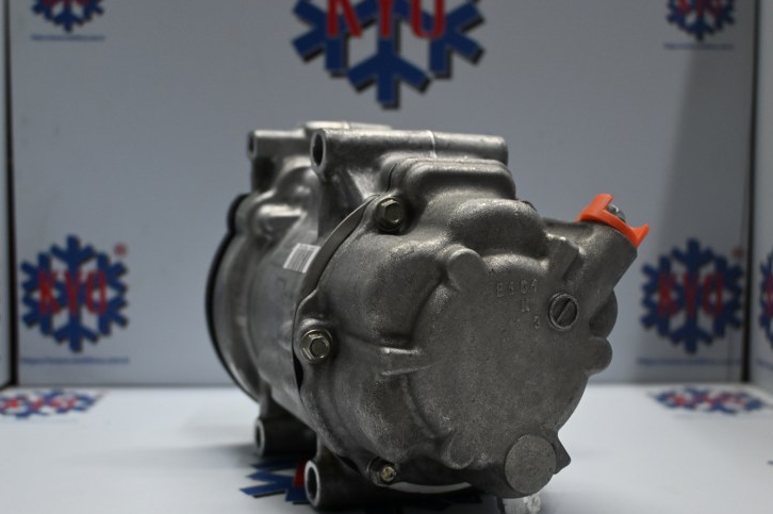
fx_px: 940
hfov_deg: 44.7
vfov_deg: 30.6
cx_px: 376
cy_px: 273
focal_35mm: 44
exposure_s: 1/125
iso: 900
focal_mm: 26.5
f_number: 4.5
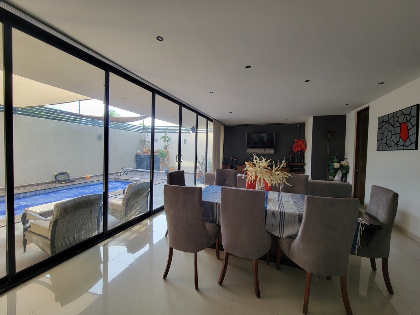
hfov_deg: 106.2
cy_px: 158
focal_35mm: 13
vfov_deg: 89.9
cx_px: 210
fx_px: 158
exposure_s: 1/60
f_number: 2.2
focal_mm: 2.2
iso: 50
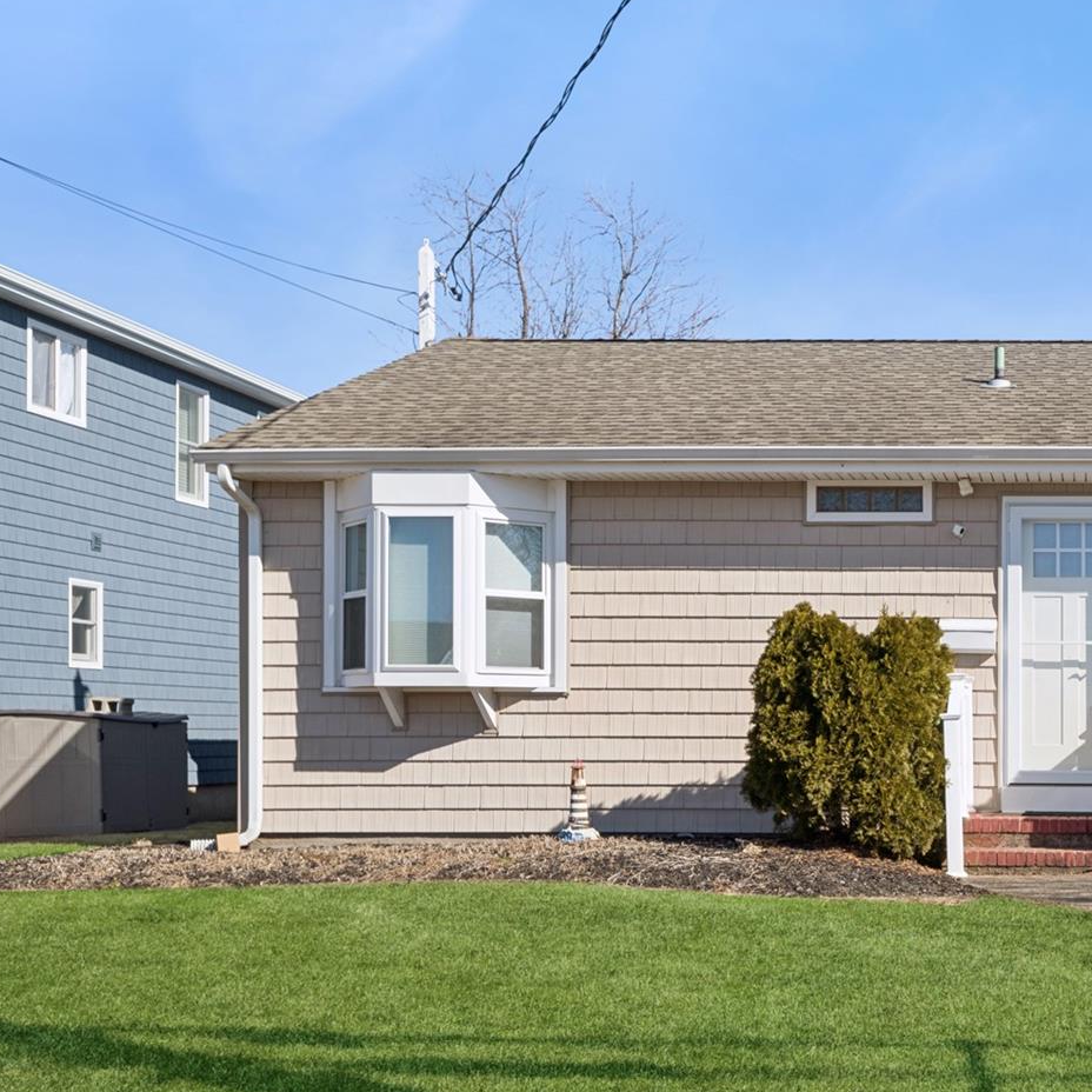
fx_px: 1606
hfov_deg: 34.0
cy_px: 718
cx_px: 1111
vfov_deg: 37.2
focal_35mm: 45
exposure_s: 1/200
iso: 100
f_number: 11
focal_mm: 24
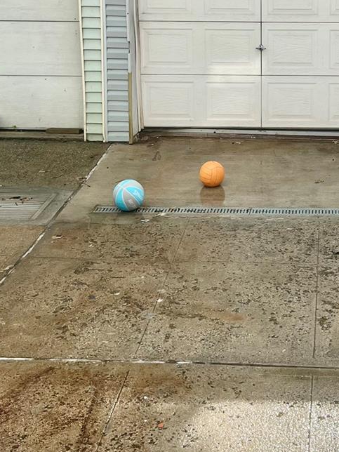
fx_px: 810
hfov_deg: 23.3
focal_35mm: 62
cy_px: 66
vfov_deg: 30.2
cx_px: 275
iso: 50
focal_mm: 5.7
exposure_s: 1/3968
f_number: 1.5
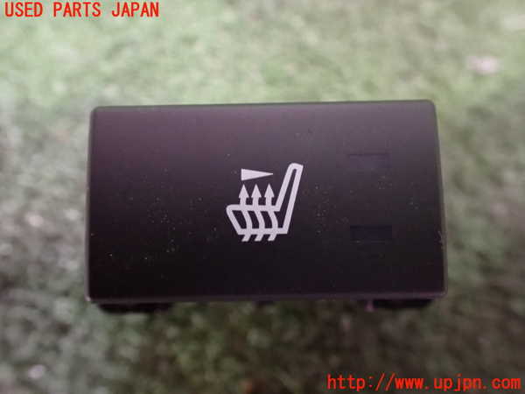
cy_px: 197
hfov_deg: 60.0
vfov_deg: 46.8
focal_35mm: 30
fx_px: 455
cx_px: 262
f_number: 2.3
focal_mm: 5.4
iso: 1600
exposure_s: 1/30
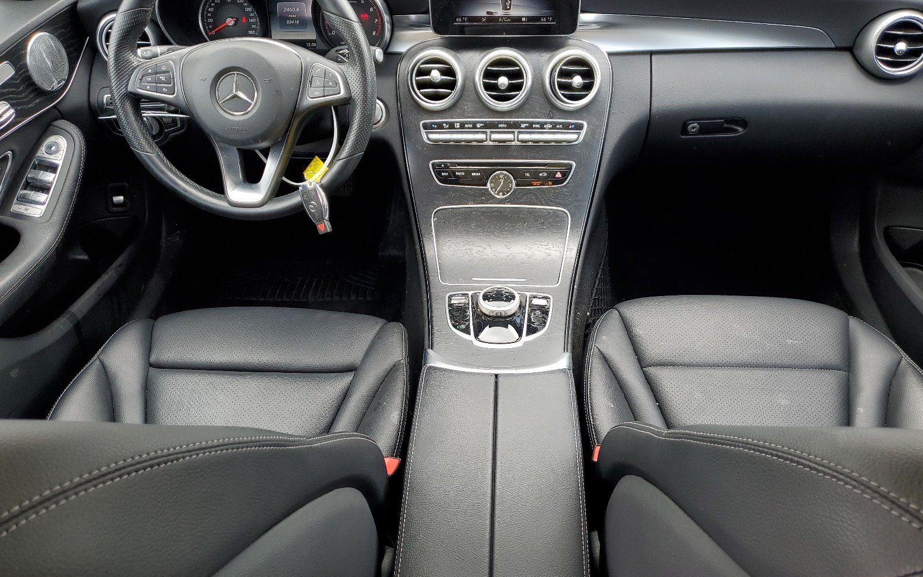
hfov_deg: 66.5
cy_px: 277
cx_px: 463
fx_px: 704
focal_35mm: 28
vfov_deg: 44.5
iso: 50
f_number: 1.5
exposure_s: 1/196
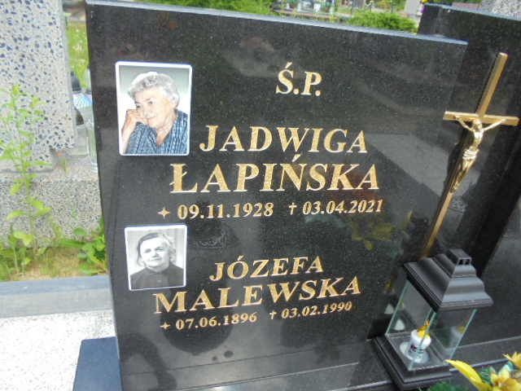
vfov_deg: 53.1
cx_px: 260
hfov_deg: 67.3
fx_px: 391
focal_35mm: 26
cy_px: 196
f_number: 3.5
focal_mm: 4.6
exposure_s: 1/250
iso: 100
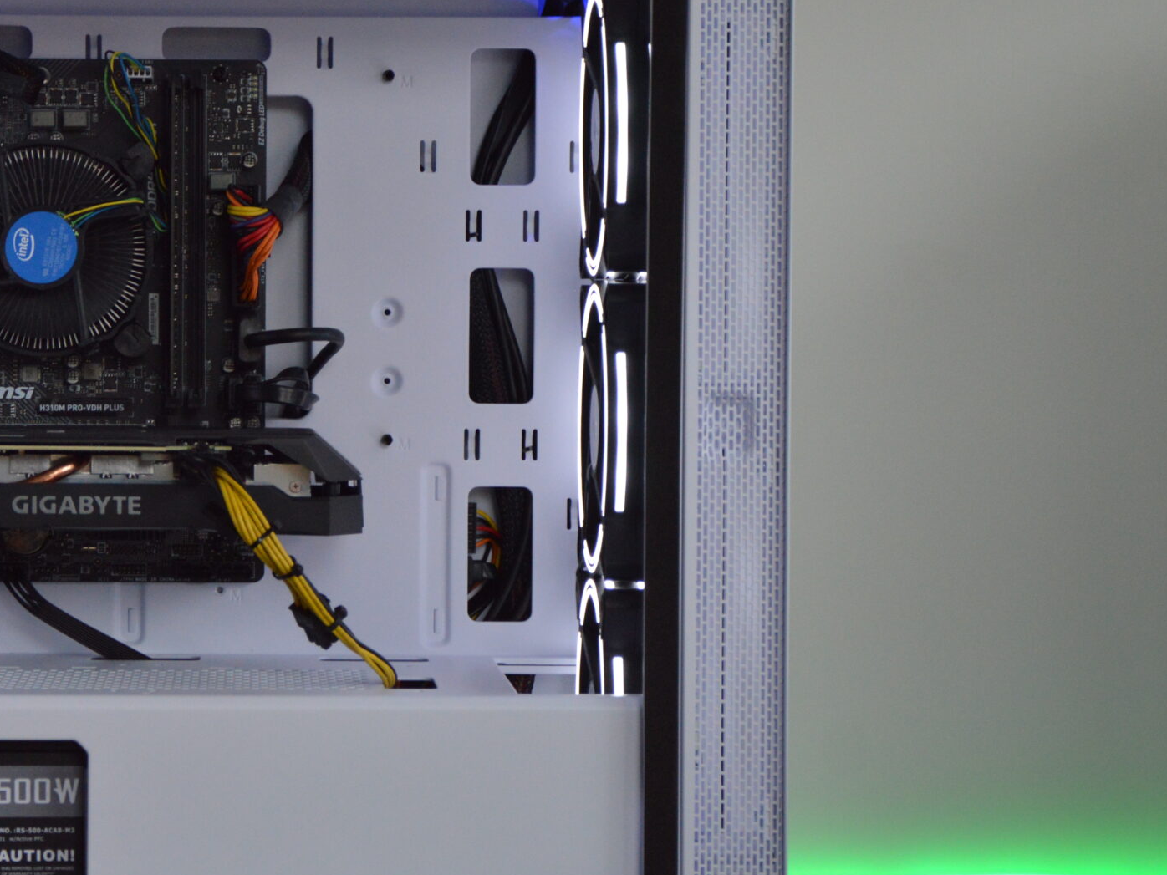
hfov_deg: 16.5
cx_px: 275
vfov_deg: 12.5
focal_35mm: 119
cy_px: 402
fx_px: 4008
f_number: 4.8
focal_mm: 45
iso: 800
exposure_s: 1/60
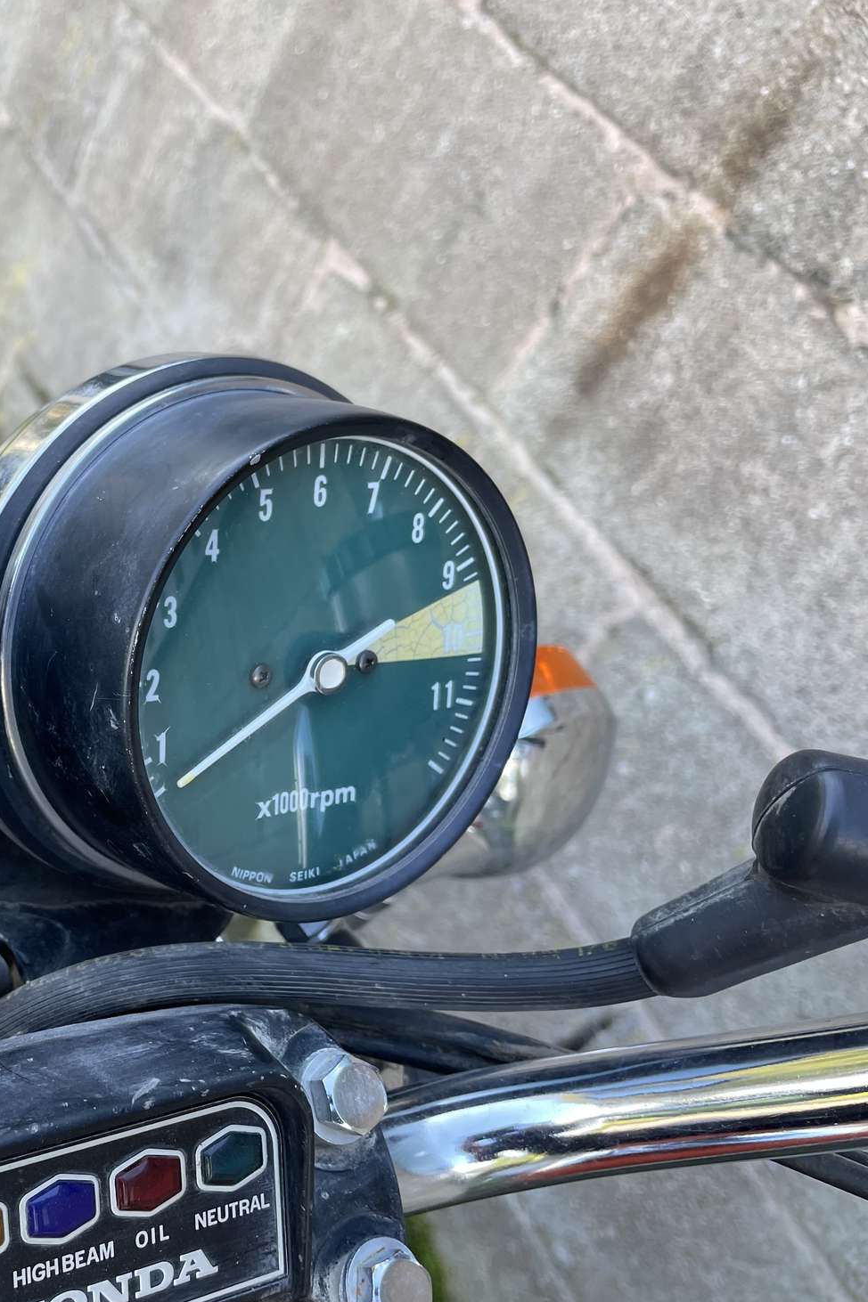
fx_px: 1339
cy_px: 652
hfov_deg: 32.8
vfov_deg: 51.9
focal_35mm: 37
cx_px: -9
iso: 64
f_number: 1.6
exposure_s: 1/121
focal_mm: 4.2
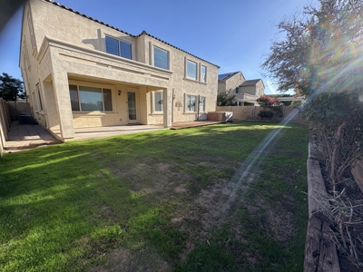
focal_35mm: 14
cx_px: 182
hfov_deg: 102.1
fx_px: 147
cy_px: 136
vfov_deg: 85.7
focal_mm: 2.22
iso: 40
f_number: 2.2
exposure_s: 1/787
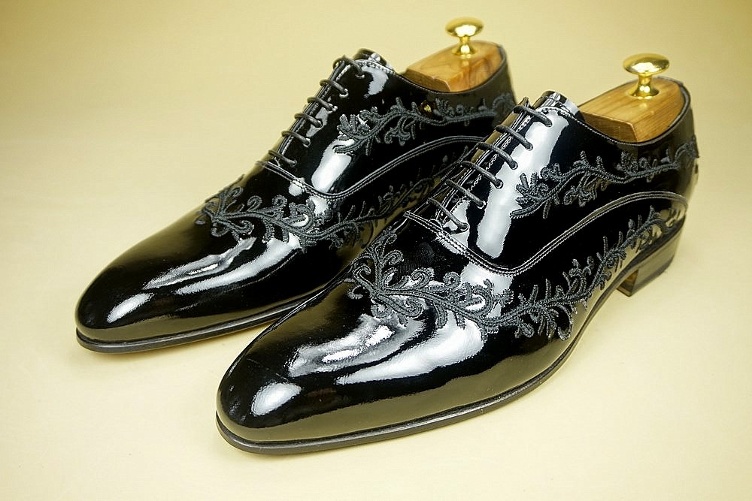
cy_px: 250
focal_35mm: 33
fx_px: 689
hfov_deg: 57.2
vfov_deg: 40.0
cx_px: 376
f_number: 4
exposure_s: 1/60
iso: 400
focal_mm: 22
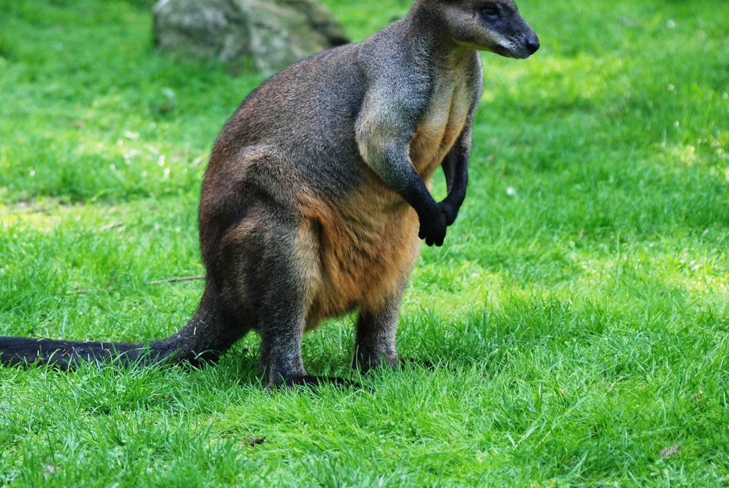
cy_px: 160
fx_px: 6408
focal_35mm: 316
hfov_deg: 6.5
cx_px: 241
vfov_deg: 4.4
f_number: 4.5
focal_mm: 150
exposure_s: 1/125
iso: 400
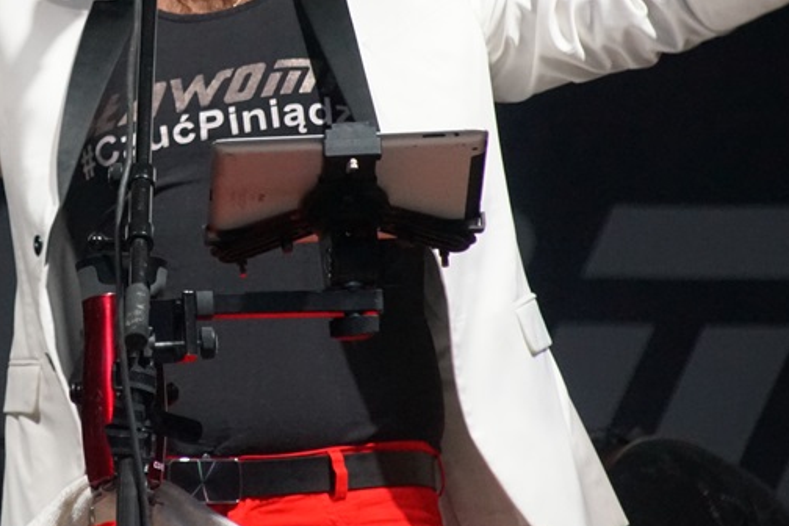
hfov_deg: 5.1
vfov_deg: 3.4
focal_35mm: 402
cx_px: 103
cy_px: 95
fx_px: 8810
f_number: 5.6
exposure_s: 1/250
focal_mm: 135
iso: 3200
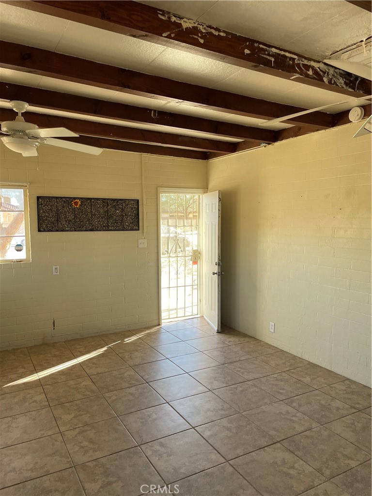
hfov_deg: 53.1
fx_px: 373
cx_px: 186
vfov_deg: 67.3
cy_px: 248
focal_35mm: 26
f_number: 1.6
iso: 64
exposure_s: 1/121
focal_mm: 4.2
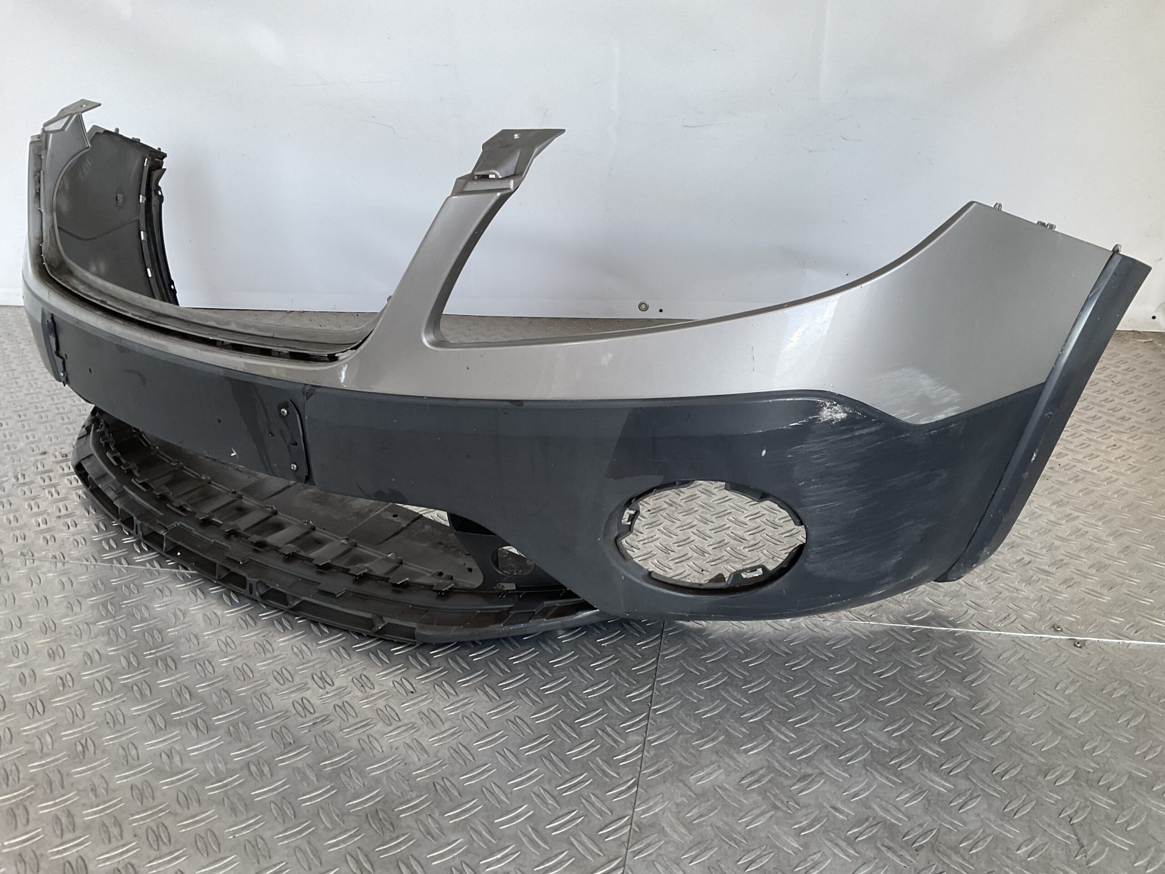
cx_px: 582
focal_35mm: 29
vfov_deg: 48.2
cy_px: 437
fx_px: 976
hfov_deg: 61.7
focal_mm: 3
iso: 40
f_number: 1.8
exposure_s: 1/50
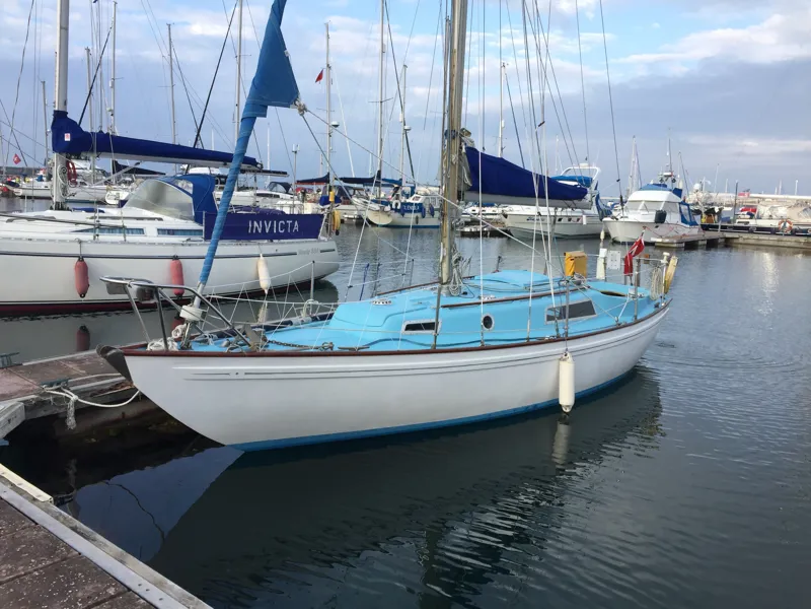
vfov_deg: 48.2
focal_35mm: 29
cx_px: 406
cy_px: 304
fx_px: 679
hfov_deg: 61.7
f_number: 2.2
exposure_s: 1/434
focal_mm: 4.15
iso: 32
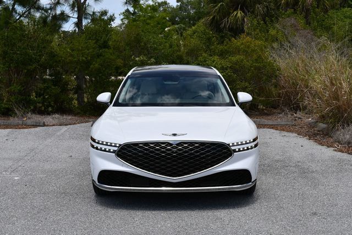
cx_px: 176
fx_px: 548
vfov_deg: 24.2
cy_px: 118
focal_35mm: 56
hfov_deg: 35.6
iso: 100
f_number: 9
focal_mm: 28
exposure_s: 1/320
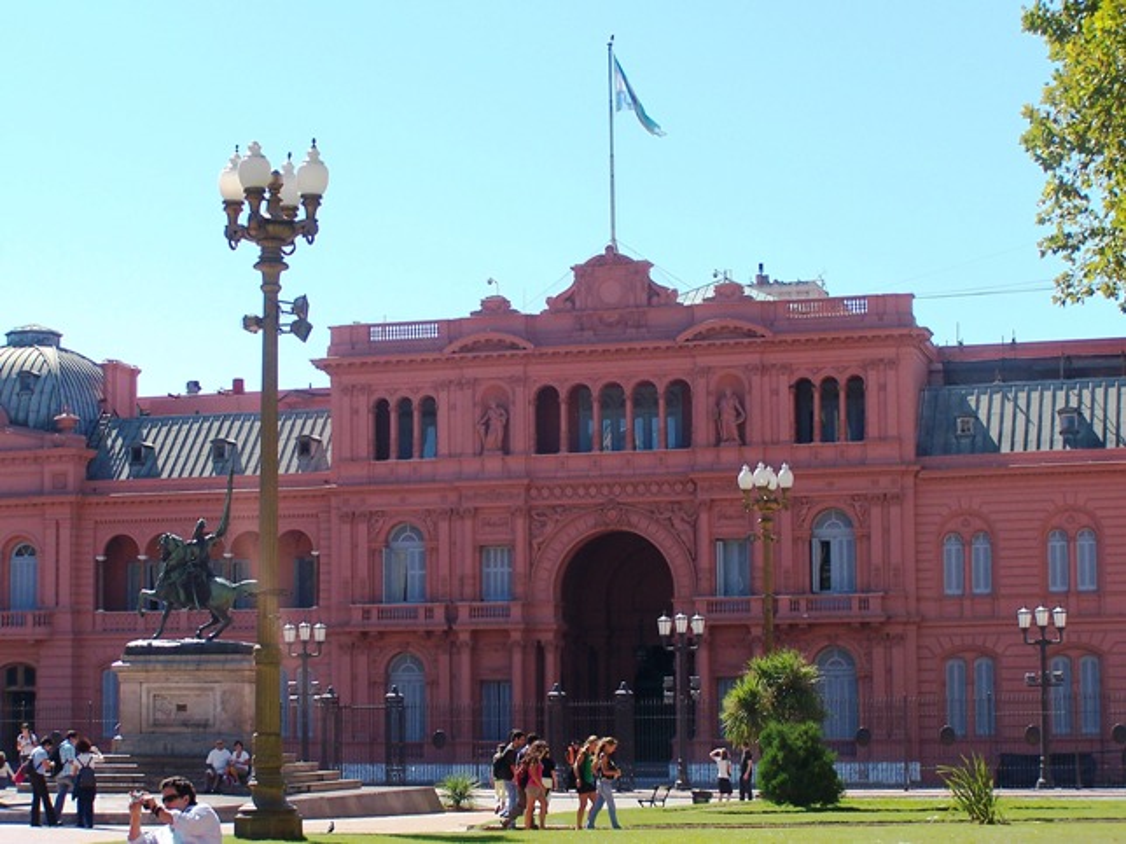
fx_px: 2244
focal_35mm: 69
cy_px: 422
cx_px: 563
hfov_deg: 28.2
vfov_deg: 21.3
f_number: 3.6
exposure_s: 1/800
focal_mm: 11.5
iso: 80
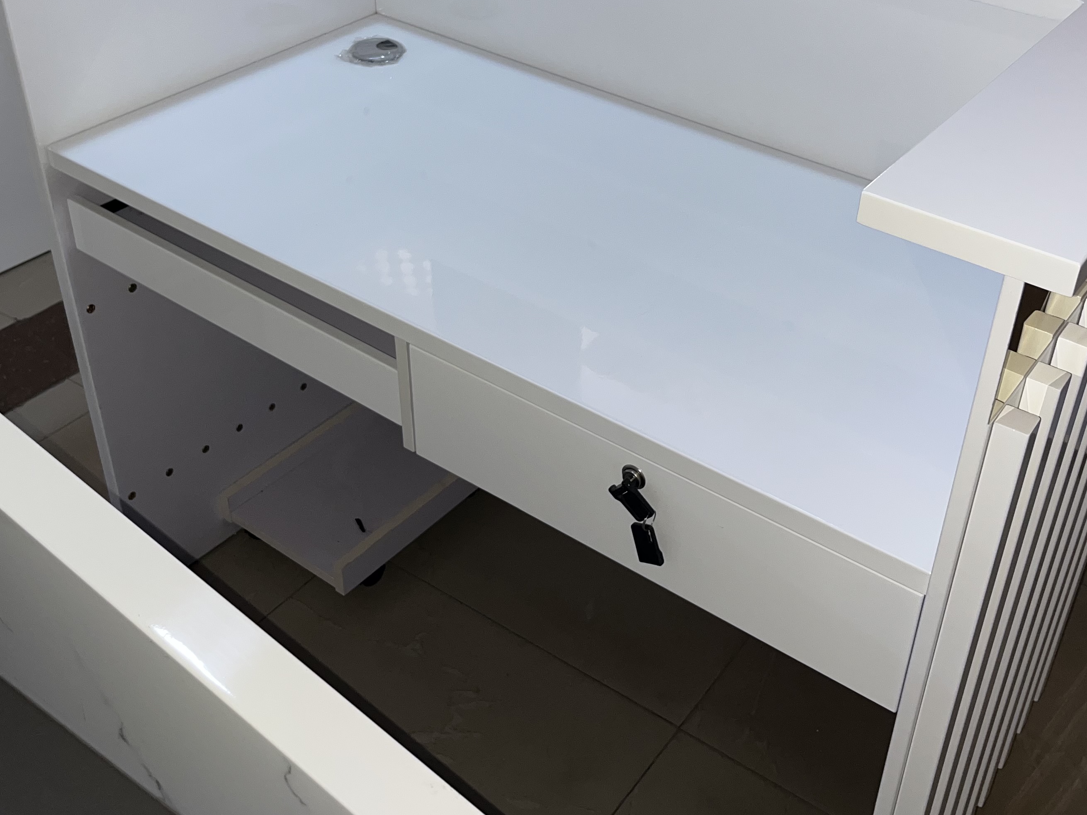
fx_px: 1256
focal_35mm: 40
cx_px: 597
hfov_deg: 46.7
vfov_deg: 35.7
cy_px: 296
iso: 50
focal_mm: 5.1
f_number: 1.6
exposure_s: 1/30
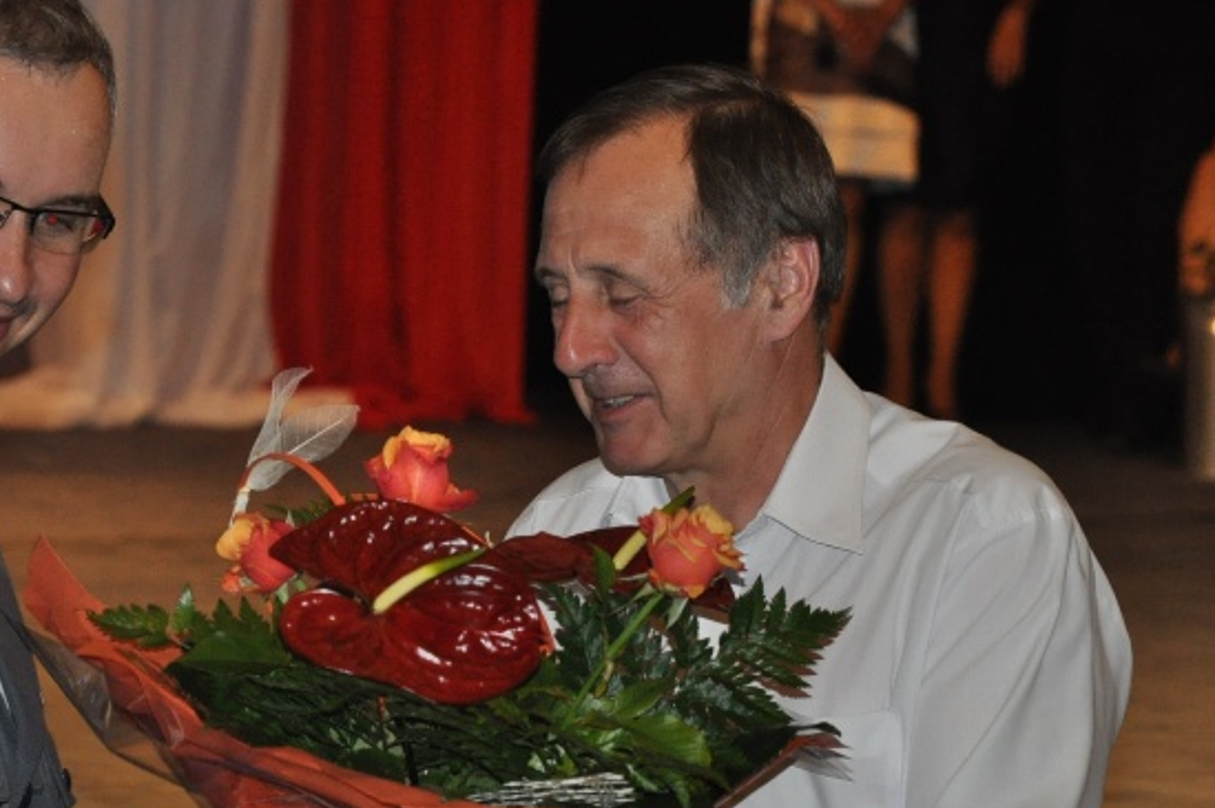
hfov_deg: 11.1
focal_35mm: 186
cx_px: 412
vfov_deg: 7.4
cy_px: 541
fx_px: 6263
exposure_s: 1/200
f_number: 5.6
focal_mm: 85
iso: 1600
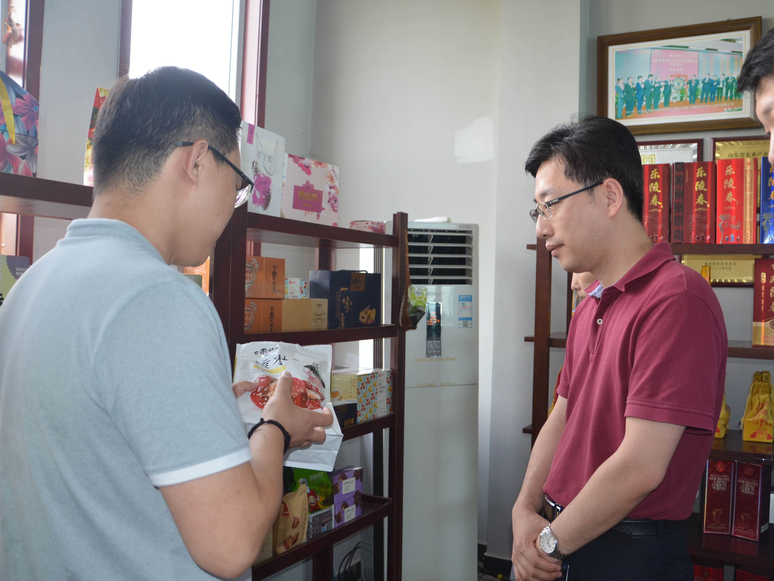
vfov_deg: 46.8
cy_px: 297
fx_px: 671
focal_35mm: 30
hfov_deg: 59.7
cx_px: 440
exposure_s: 1/100
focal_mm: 18
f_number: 3.5
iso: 400
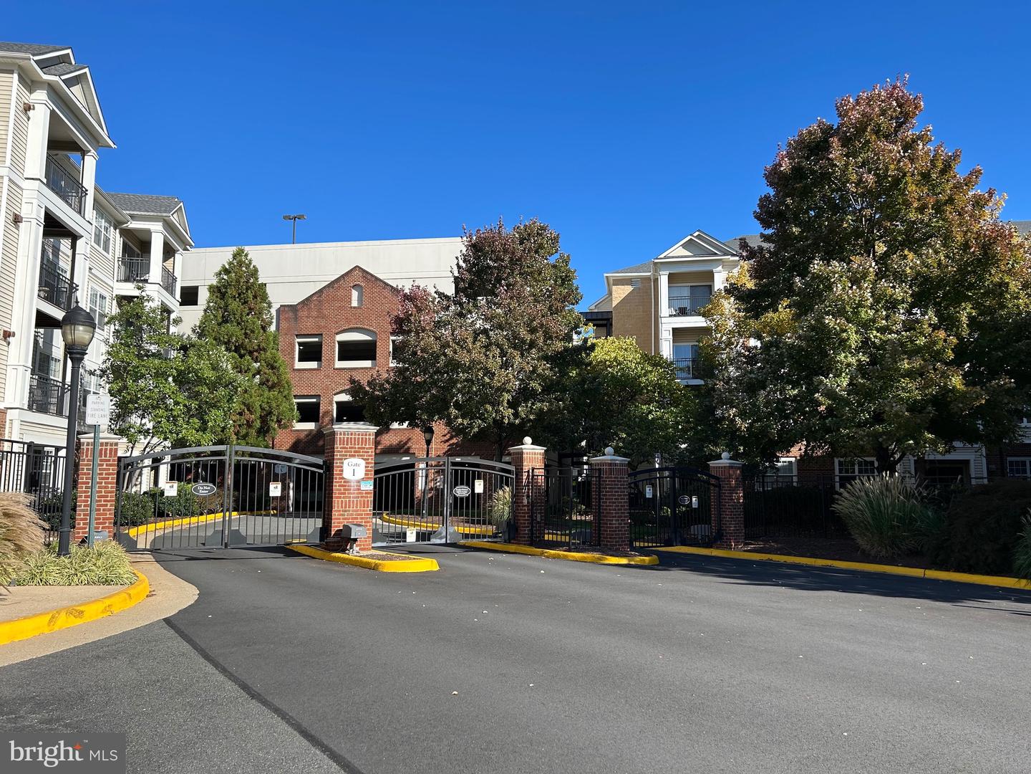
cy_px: 387
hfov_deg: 67.3
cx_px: 516
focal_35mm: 26
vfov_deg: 53.1
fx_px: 774
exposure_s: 1/2513
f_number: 1.5
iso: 50
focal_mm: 5.7
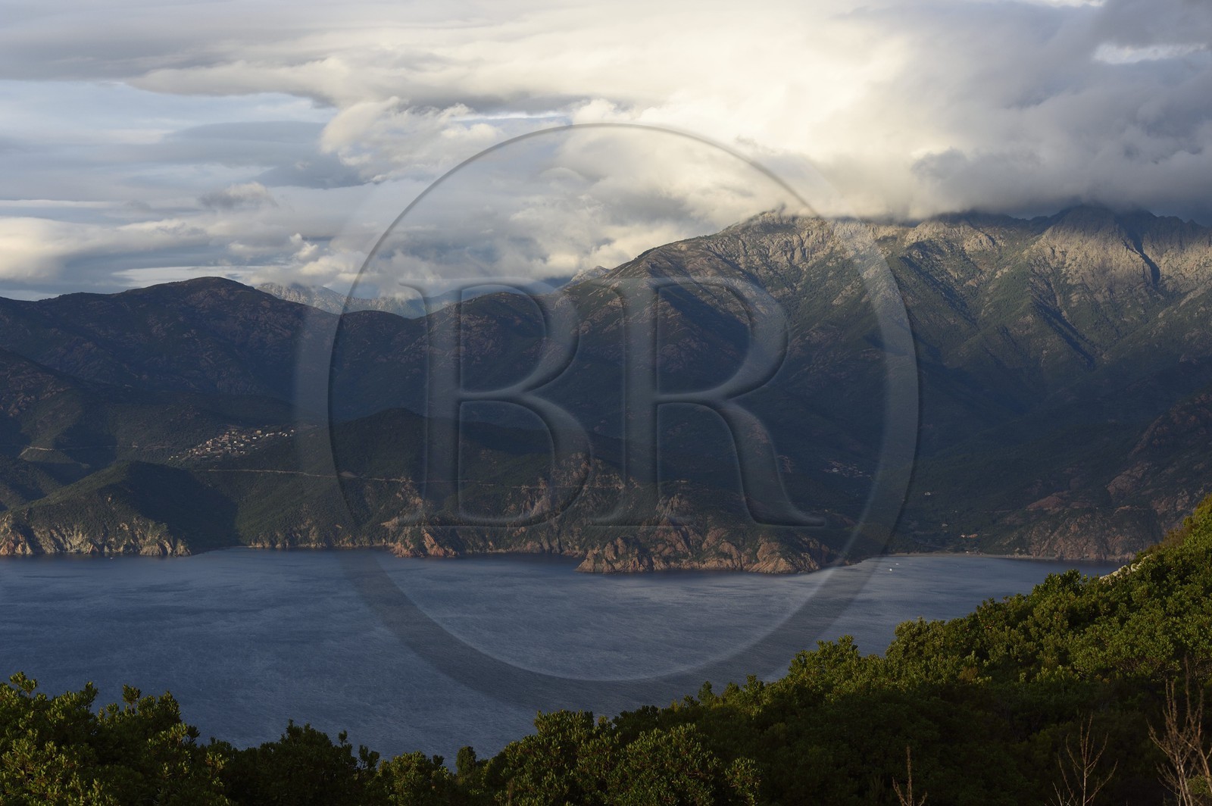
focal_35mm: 75
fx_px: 2523
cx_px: 606
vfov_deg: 18.2
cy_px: 403
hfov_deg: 27.0
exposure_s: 1/320
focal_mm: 75
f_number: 10
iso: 400
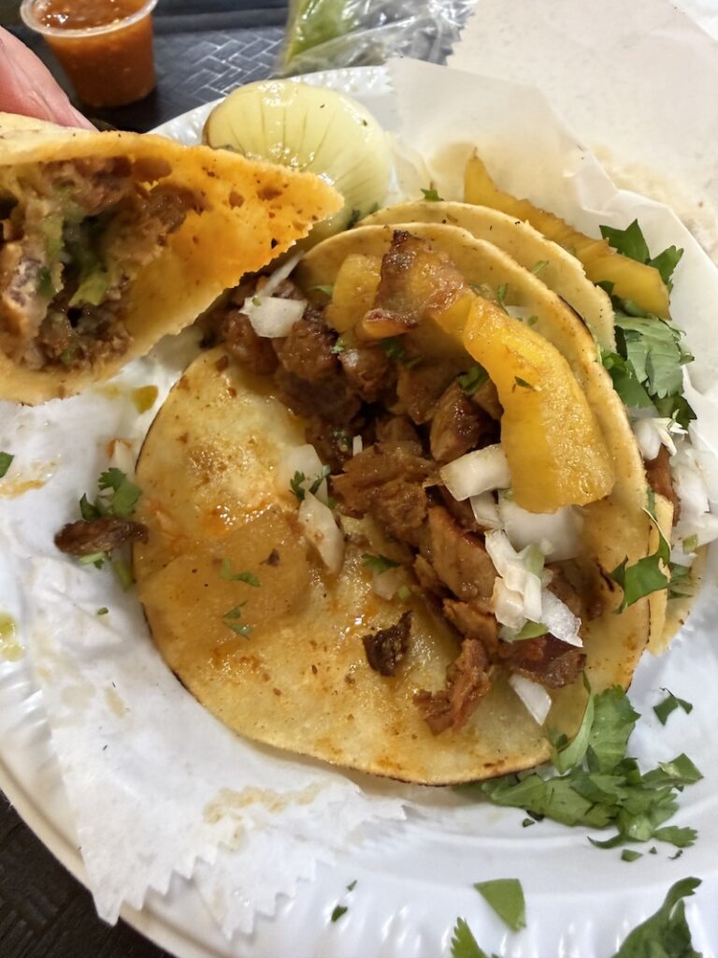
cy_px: 479
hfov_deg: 56.8
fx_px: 664
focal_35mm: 24
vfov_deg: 71.6
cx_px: 359
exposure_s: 1/60
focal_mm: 2.22
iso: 640
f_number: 2.2
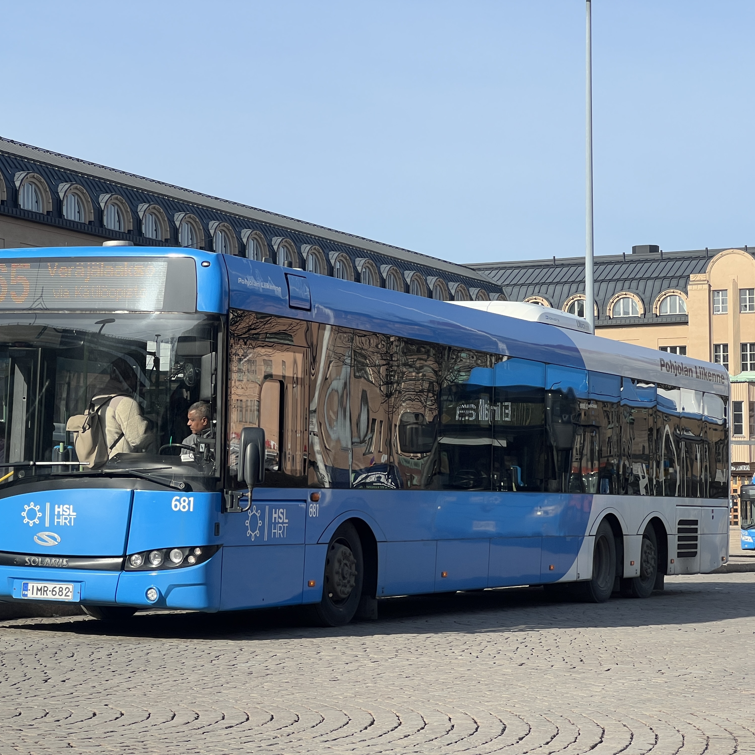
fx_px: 2246
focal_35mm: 91
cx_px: 326
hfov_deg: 19.1
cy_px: 377
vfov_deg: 19.1
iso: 32
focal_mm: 9
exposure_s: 1/853
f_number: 2.8
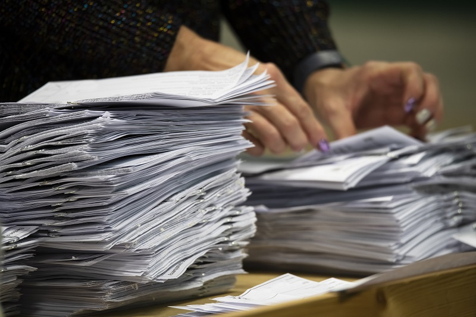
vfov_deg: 2.3
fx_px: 7931
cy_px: 158
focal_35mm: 600
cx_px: 238
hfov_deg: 3.4
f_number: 6.3
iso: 1000
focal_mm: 600
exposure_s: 1/60
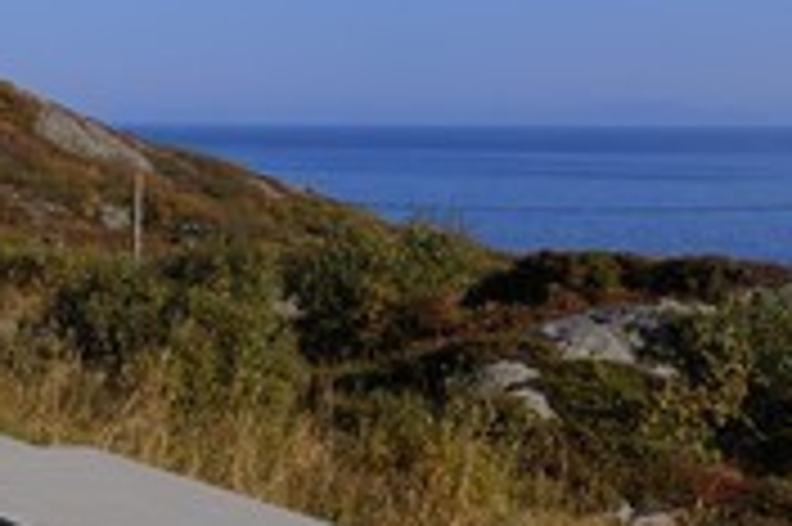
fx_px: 2528
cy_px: 535
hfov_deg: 17.3
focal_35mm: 115
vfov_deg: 11.8
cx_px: -47
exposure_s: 1/160
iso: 200
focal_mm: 48
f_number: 18
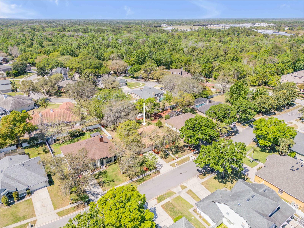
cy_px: 114
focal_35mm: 24
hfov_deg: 71.6
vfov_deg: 56.8
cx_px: 152
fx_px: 211
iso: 130
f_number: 1.7
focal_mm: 6.72
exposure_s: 1/2500
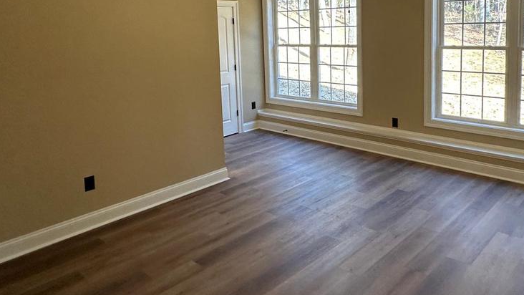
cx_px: 306
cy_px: 69
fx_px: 417
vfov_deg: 37.8
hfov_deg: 63.9
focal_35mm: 30
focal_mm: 2.22
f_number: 2.2
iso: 160
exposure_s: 1/120
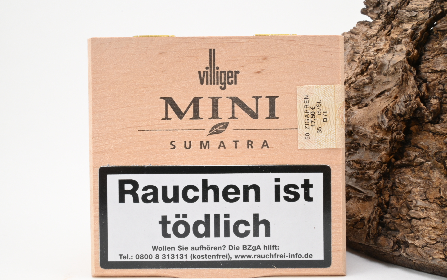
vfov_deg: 38.8
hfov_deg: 58.9
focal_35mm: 33
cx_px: 226
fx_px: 396
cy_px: 145
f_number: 22
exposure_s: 1/15
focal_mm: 21
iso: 640
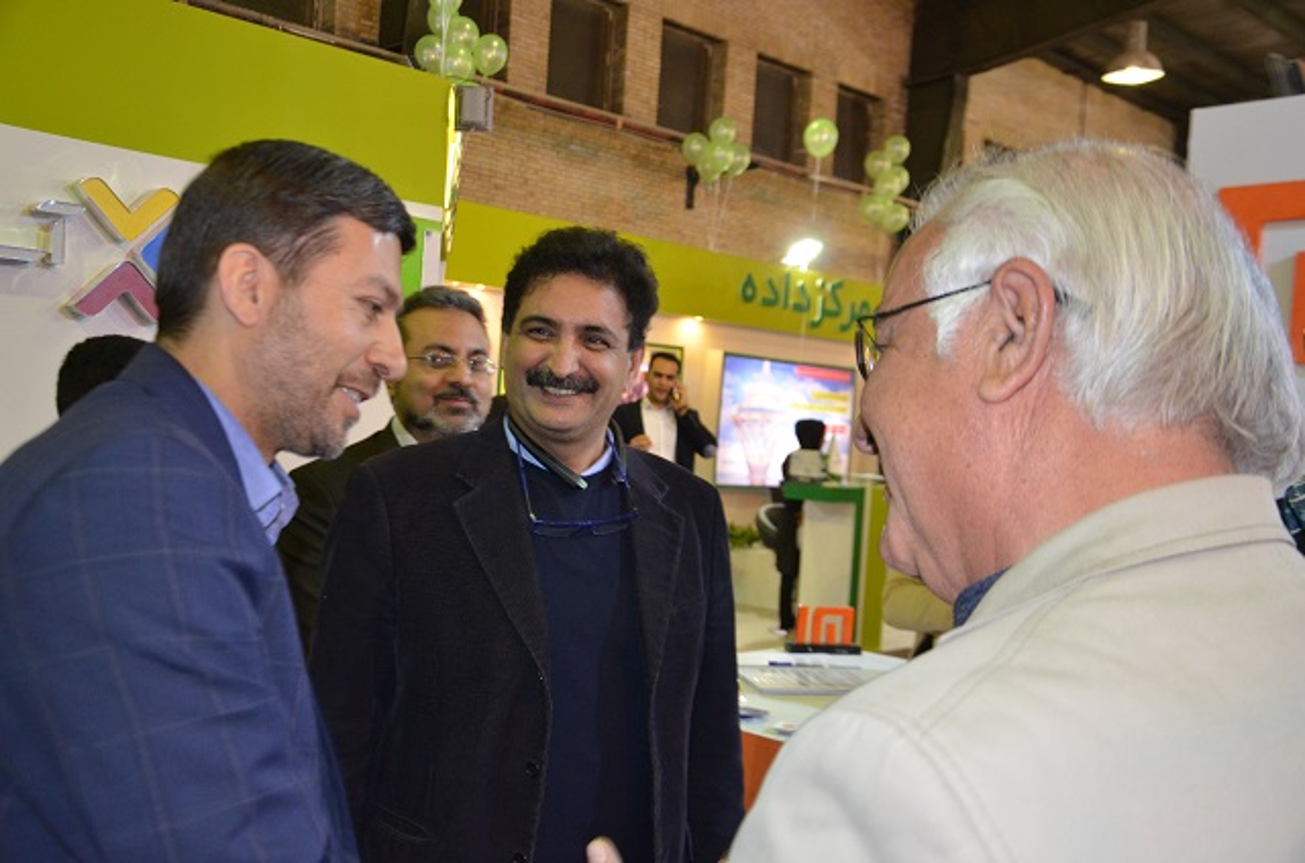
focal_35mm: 36
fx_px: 1301
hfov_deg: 53.3
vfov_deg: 36.7
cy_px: 432
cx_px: 652
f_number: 3.8
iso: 1600
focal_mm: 24
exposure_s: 1/60
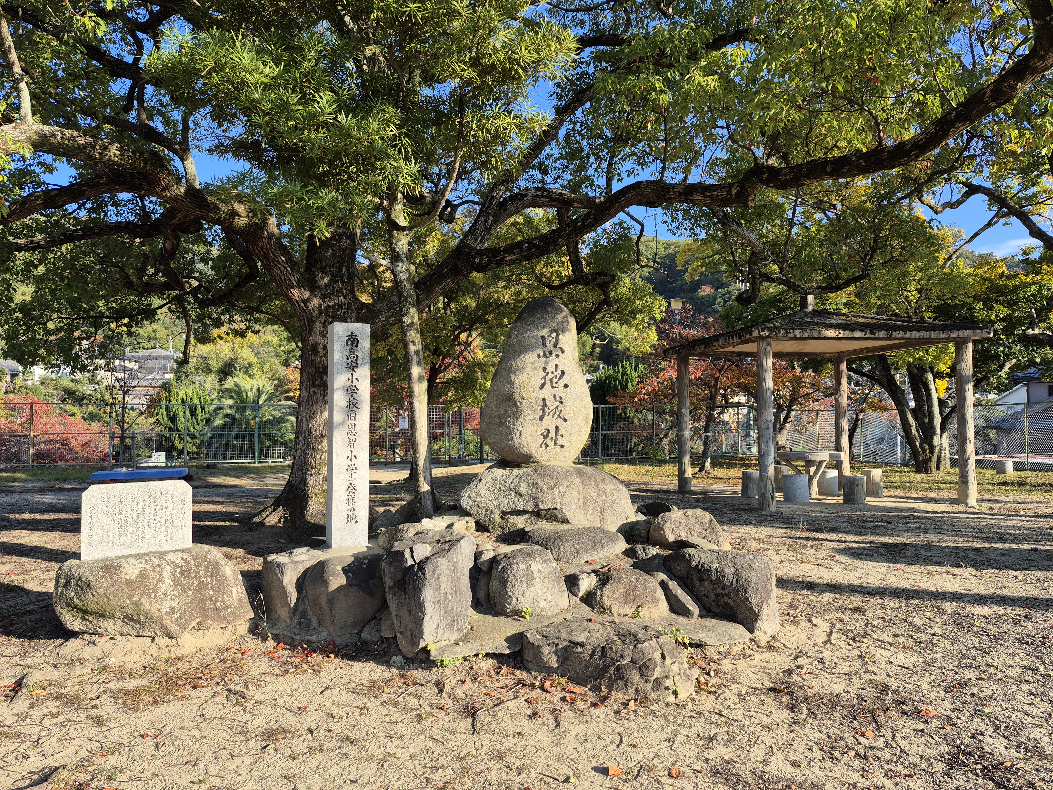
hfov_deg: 73.9
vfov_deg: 58.9
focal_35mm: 23
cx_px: 526
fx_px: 700
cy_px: 395
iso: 25
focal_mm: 5.4
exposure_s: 1/634
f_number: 1.8
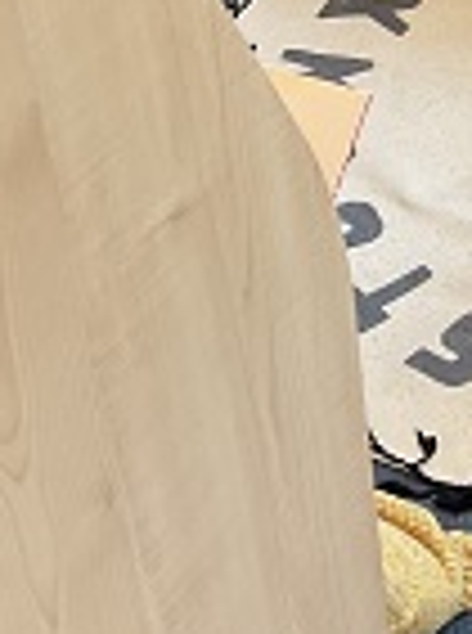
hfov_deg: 12.2
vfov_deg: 17.2
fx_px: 2009
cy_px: -119
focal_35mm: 110
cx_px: 886
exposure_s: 1/100
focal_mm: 3
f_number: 1.8
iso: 64
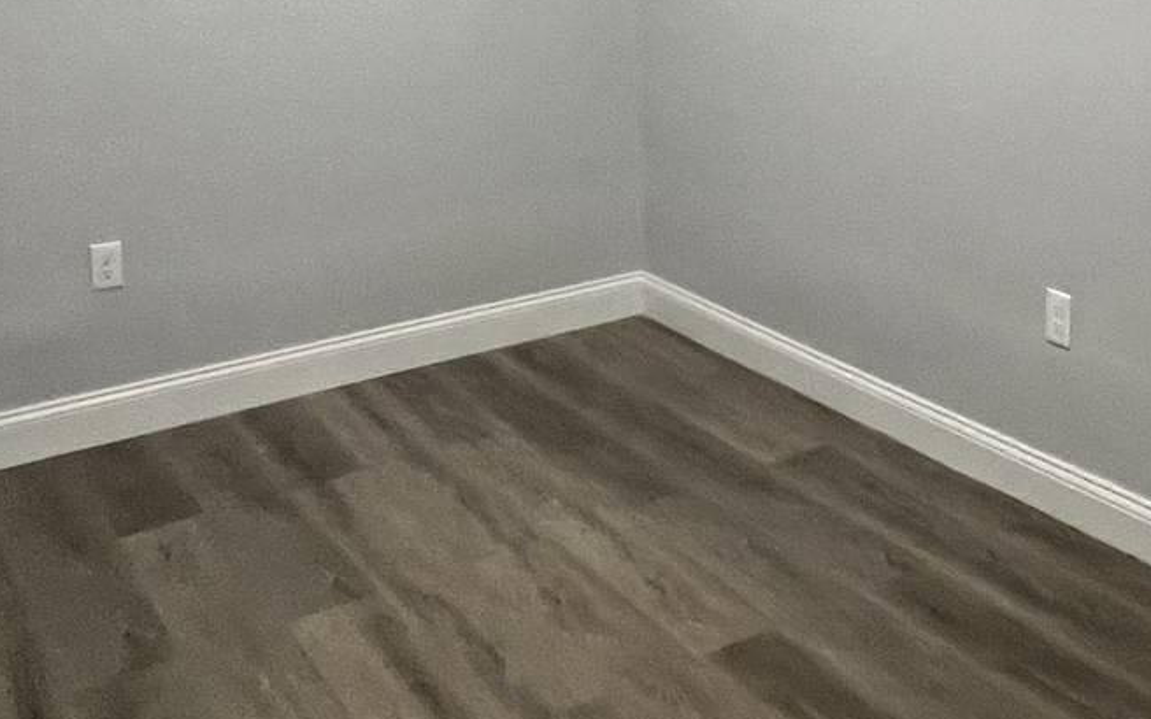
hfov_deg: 44.4
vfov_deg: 28.1
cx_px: 888
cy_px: 2
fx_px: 1349
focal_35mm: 43
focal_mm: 1.57
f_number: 1.8
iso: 250
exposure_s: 1/87
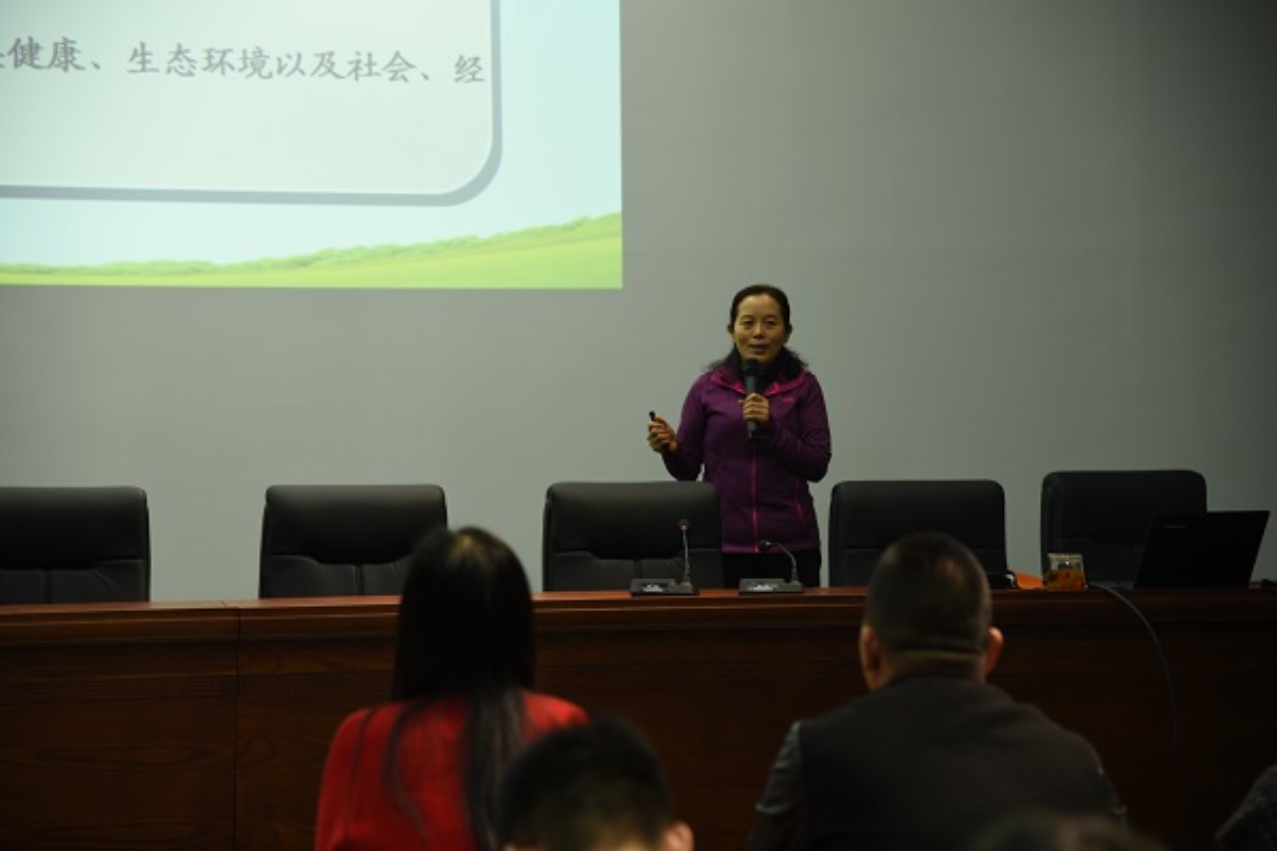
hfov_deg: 23.6
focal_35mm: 86
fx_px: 3050
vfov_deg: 15.9
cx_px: 638
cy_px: 426
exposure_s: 1/30
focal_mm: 86
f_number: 4
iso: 320
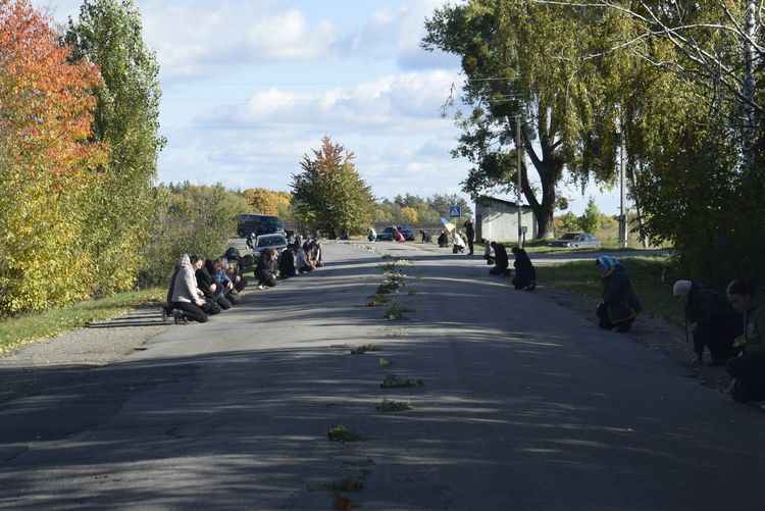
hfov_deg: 24.6
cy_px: 256
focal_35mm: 82
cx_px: 382
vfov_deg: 16.6
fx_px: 1754
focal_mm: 55
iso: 250
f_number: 8
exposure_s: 1/250
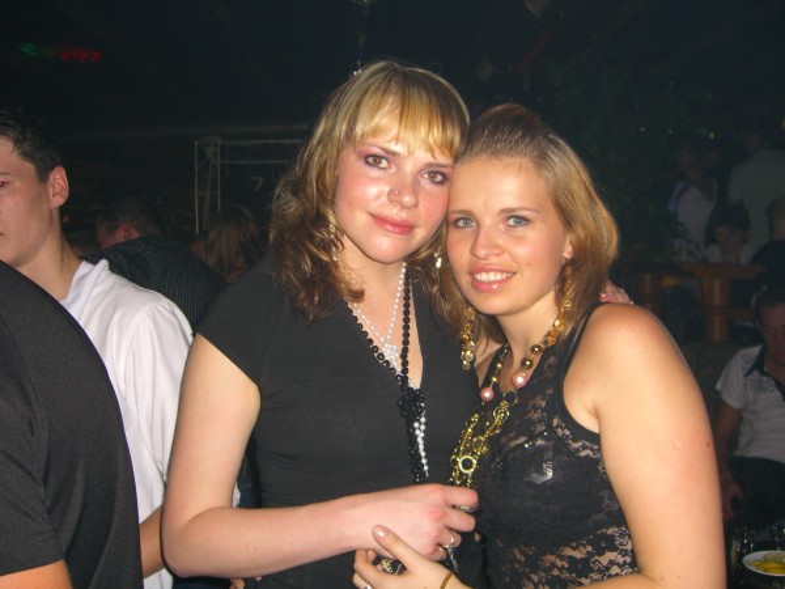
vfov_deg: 37.7
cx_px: 392
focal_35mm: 38
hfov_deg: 49.0
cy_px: 294
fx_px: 862
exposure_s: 1/60
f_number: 2.8
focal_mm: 7.9
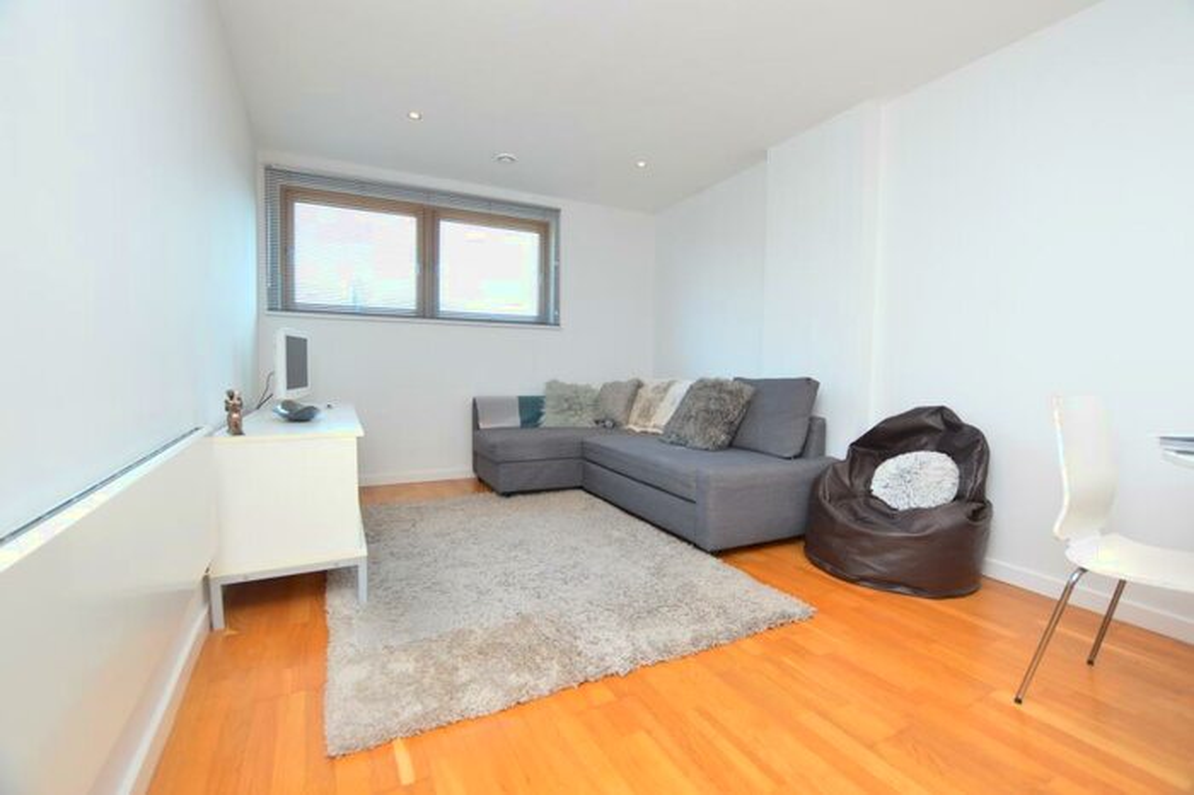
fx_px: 497
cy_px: 398
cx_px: 597
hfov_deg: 100.4
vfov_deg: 77.3
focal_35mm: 15
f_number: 5
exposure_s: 1/100
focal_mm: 10
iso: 400
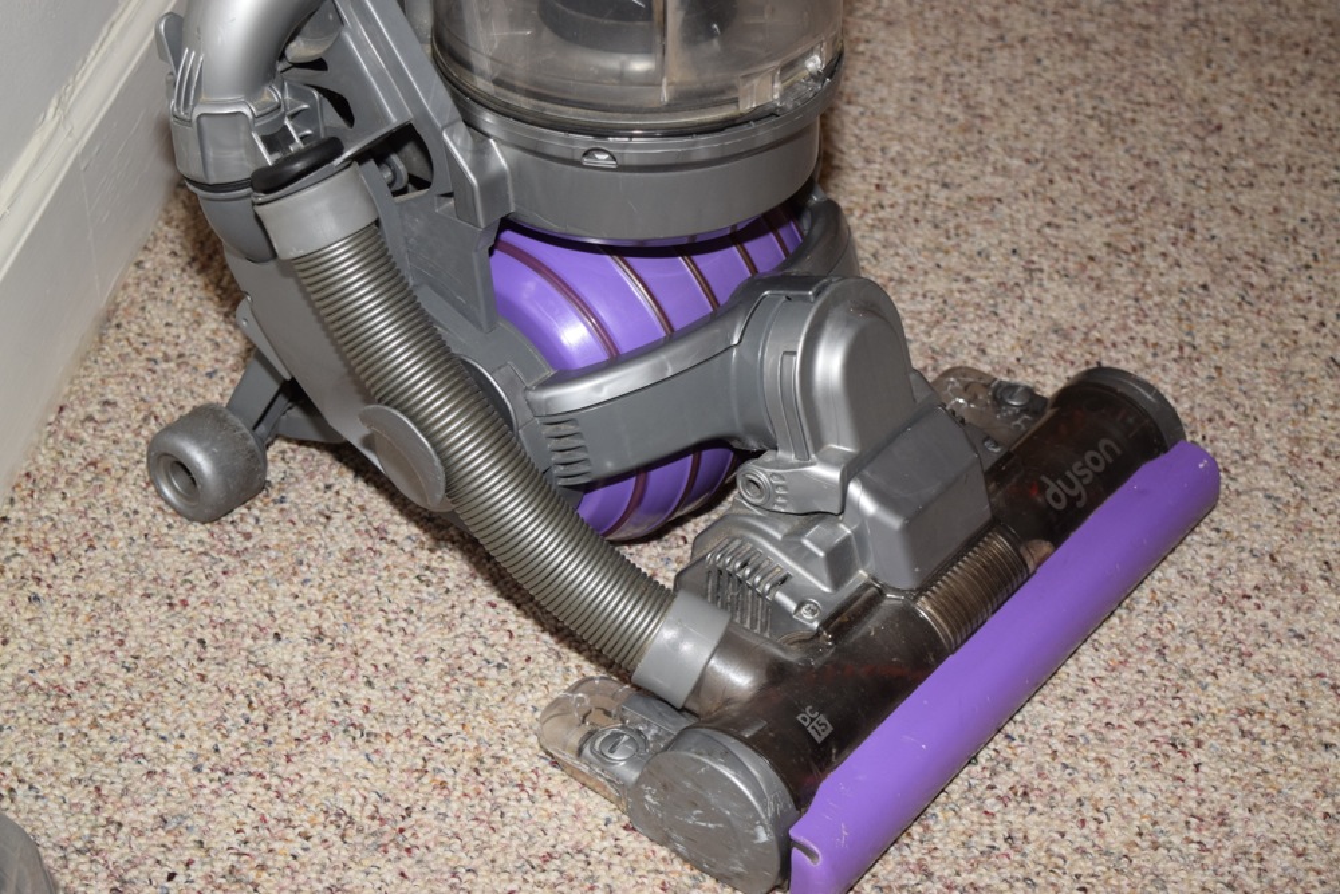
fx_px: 2513
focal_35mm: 68
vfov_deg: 20.2
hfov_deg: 29.9
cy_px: 447
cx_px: 670
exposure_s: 1/60
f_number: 5
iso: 720
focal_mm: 45
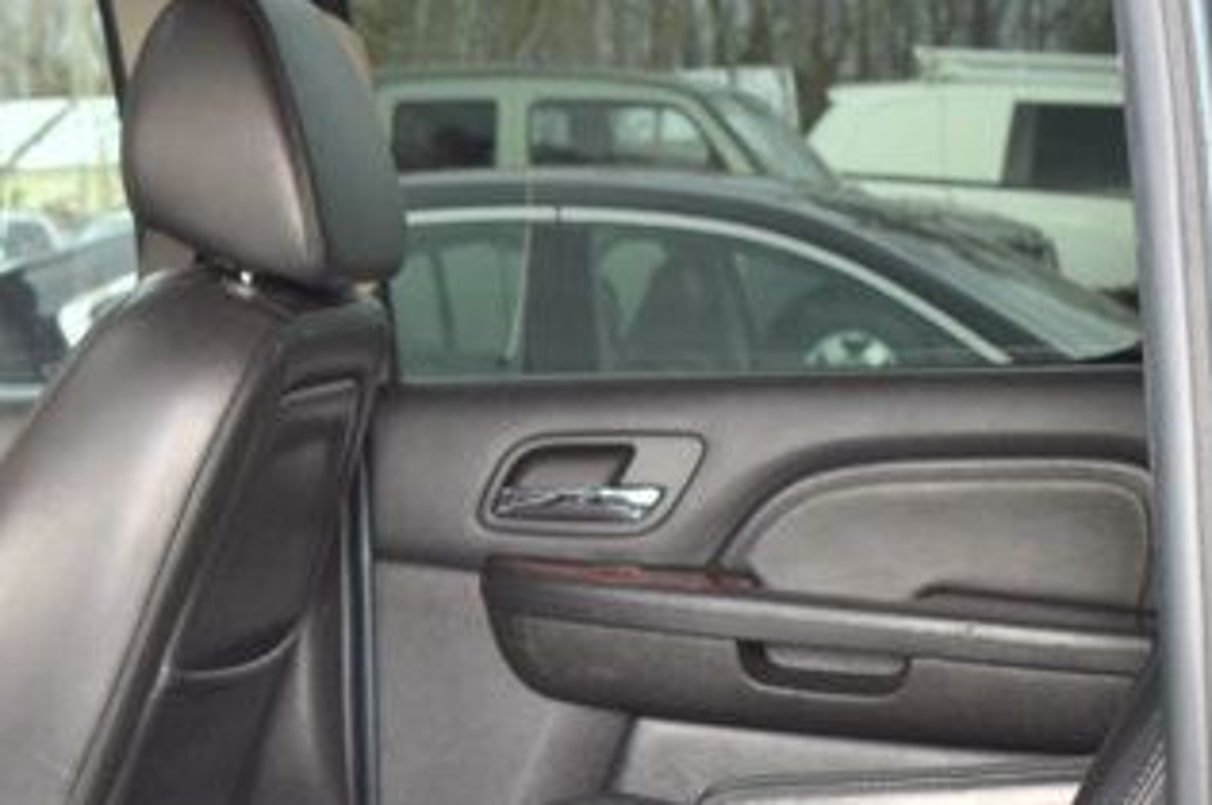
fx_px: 3599
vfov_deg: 12.4
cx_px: 153
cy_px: 1054
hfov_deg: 18.8
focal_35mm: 107
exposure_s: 1/160
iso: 200
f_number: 3.8
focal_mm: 22
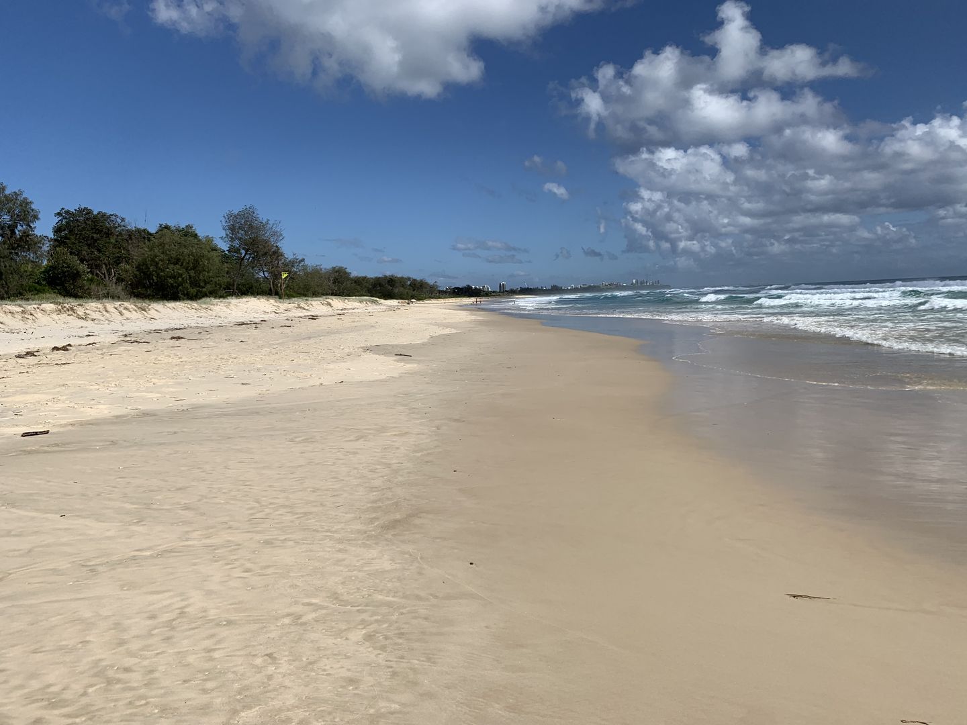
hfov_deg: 67.3
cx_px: 484
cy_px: 362
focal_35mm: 26
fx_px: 726
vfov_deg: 53.1
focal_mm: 4.25
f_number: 1.8
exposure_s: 1/5714
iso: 25
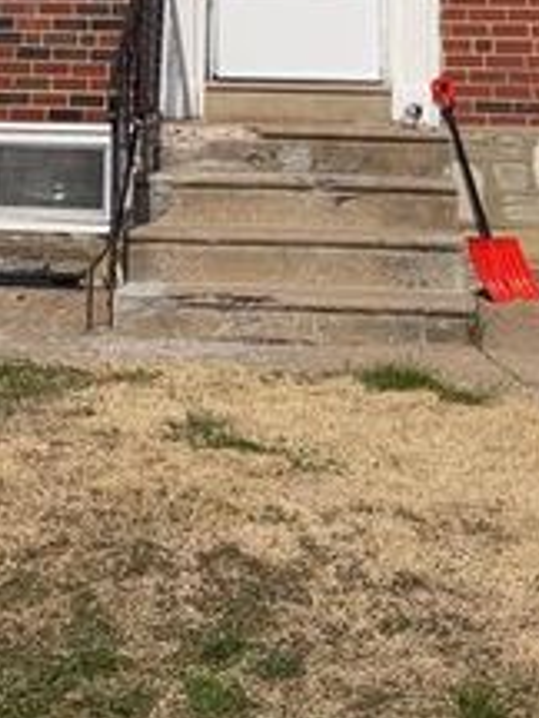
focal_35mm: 74
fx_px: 1536
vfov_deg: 24.7
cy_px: -48
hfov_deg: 19.7
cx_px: 130
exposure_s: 1/8130
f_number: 1.78
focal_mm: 6.76
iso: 80
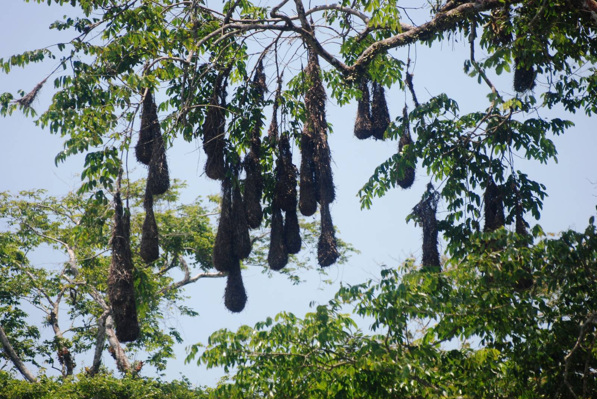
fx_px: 5479
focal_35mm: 330
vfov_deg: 4.2
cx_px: 298
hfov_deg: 6.2
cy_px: 200
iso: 400
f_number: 5.3
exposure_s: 1/1600
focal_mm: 220
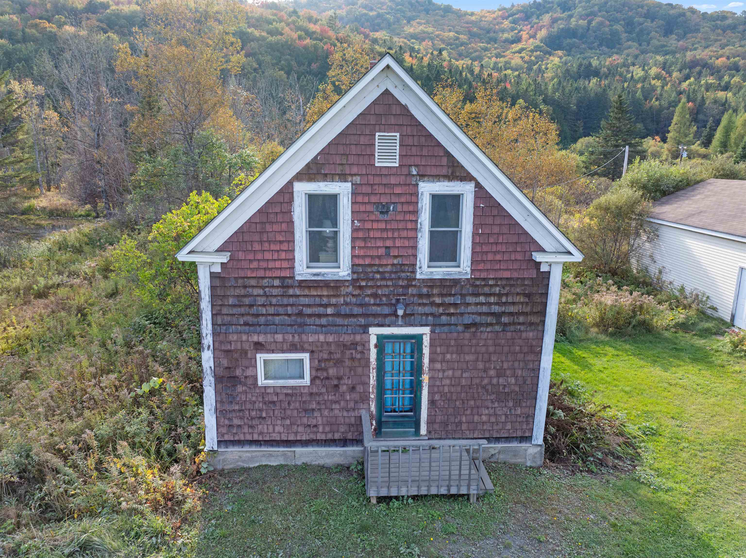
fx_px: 517
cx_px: 373
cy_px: 279
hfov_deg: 71.6
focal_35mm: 24
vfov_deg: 56.7
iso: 110
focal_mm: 12.29
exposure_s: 1/640
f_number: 2.8
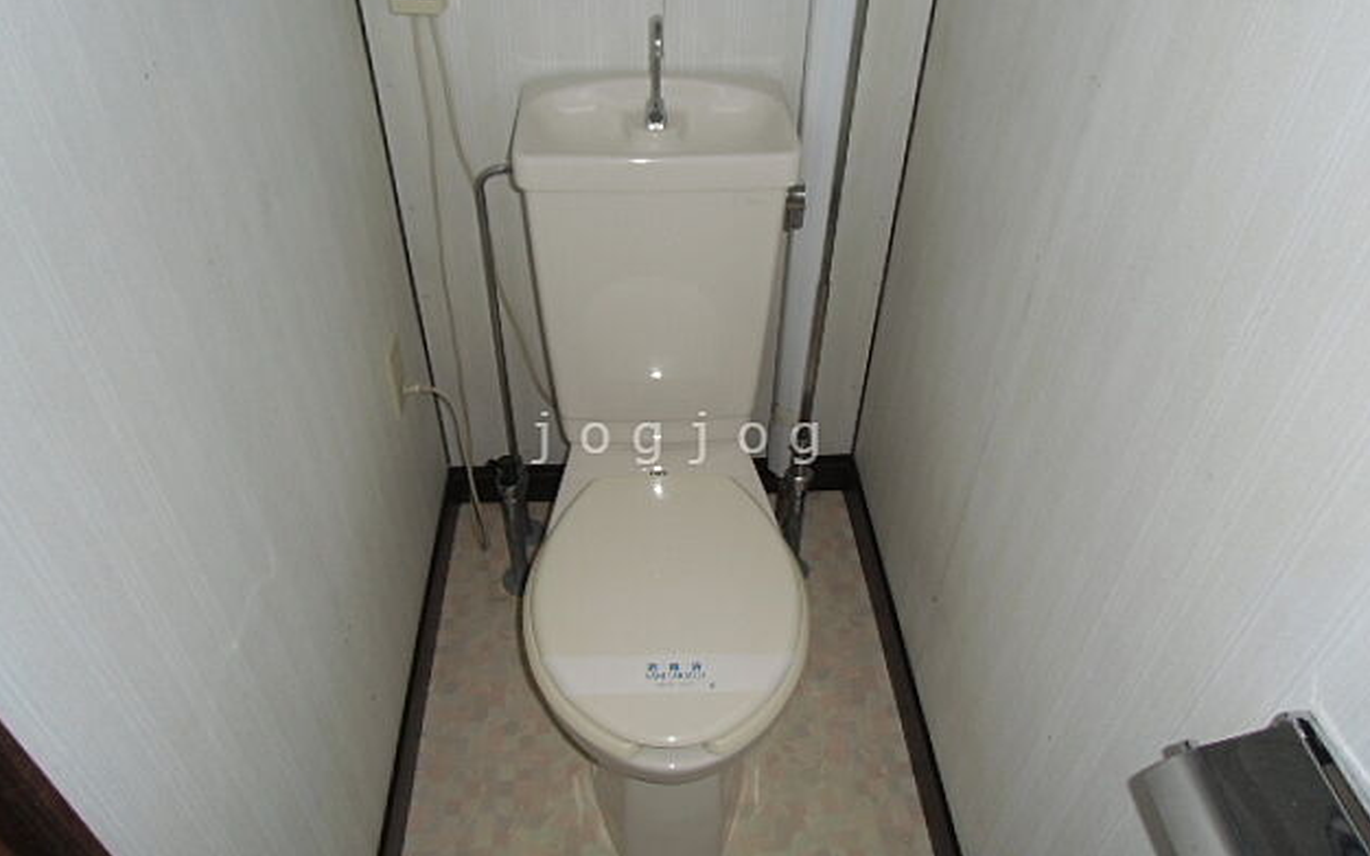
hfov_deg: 70.4
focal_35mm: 26
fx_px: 971
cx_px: 681
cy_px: 438
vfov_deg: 47.6
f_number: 3
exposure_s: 1/60
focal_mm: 4.24
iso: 64
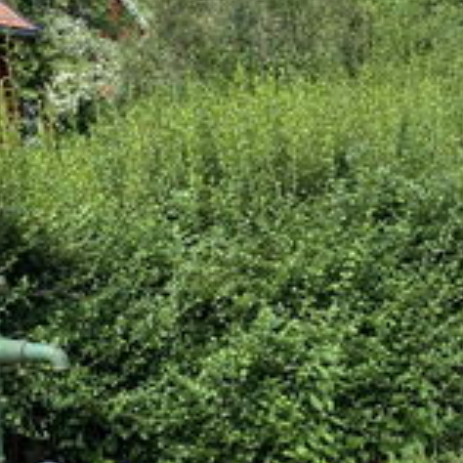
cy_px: 296
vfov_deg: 18.6
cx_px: 138
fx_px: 1407
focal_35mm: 93
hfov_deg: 18.6
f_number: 1.8
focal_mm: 4.25
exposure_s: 1/562
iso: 32
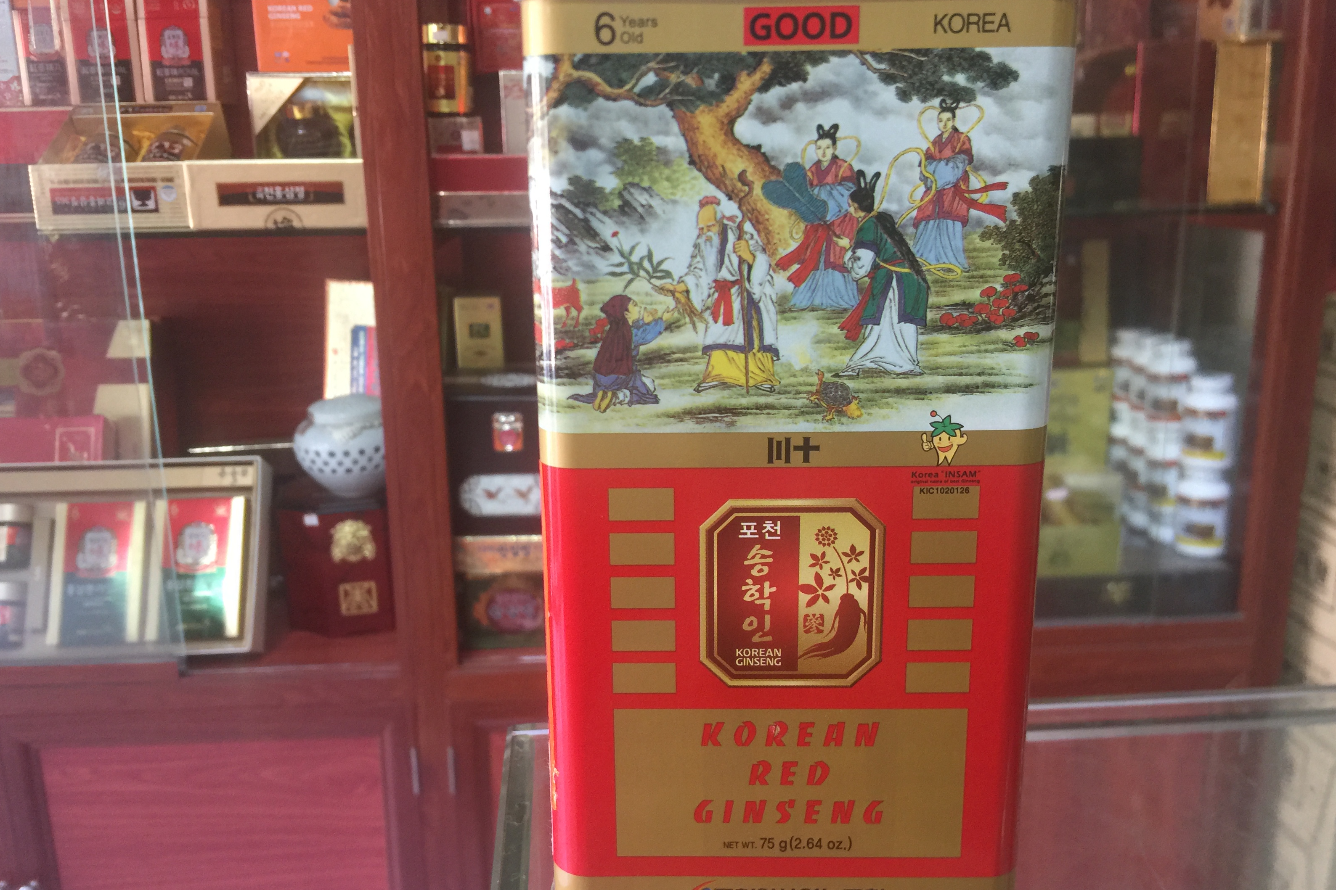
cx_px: 676
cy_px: 466
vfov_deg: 42.3
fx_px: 1150
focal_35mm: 31
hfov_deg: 60.3
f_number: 2.2
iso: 64
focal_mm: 4.15
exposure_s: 1/17
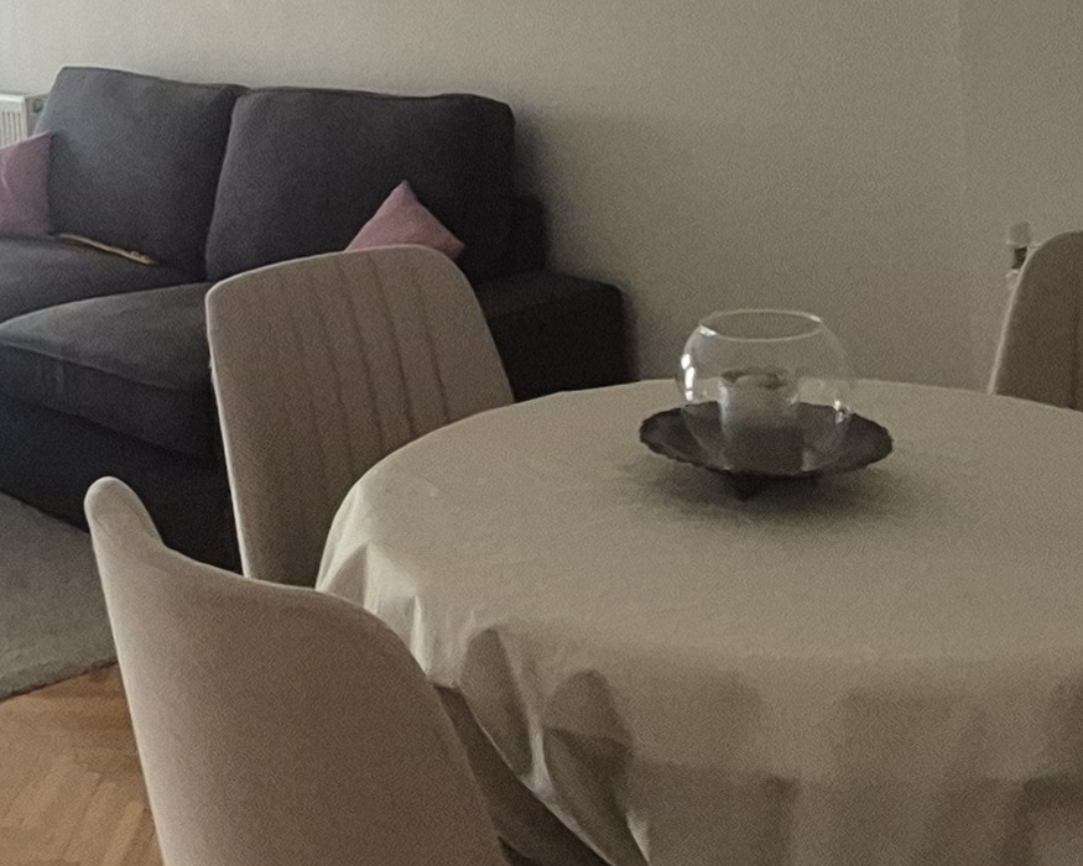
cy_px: -131
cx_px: 207
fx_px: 1859
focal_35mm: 58
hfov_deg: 31.6
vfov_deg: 24.2
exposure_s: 1/50
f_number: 2.2
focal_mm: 1.74
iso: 320
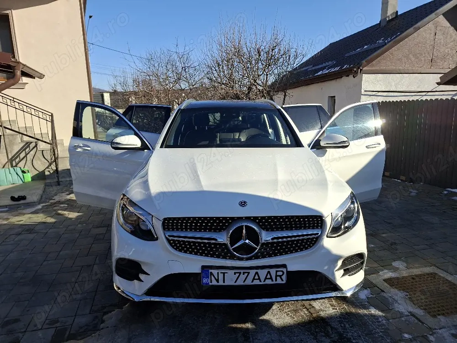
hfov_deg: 73.9
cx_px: 228
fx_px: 304
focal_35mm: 23
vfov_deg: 58.9
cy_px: 172
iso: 50
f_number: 1.8
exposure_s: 1/2500
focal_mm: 5.54
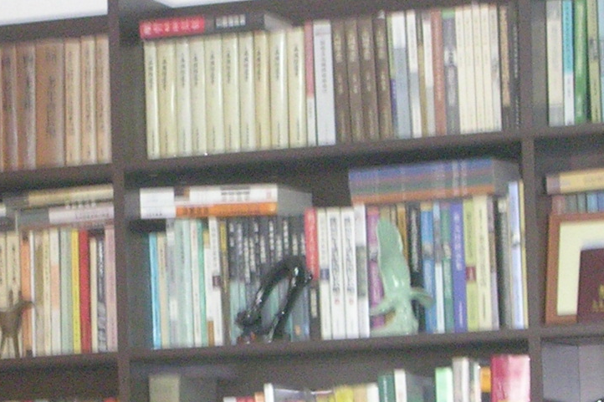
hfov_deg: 11.6
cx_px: 190
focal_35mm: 177
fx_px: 2969
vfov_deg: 7.7
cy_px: 435
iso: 200
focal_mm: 9.1
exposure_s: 1/5.1
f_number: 3.4
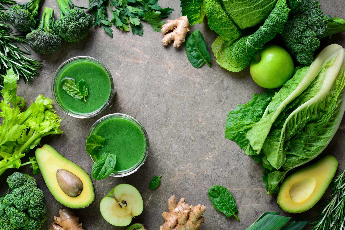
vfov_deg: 27.0
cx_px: 172
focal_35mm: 50
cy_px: 115
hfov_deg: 39.6
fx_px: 479
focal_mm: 50
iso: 100
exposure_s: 1/10
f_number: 7.1
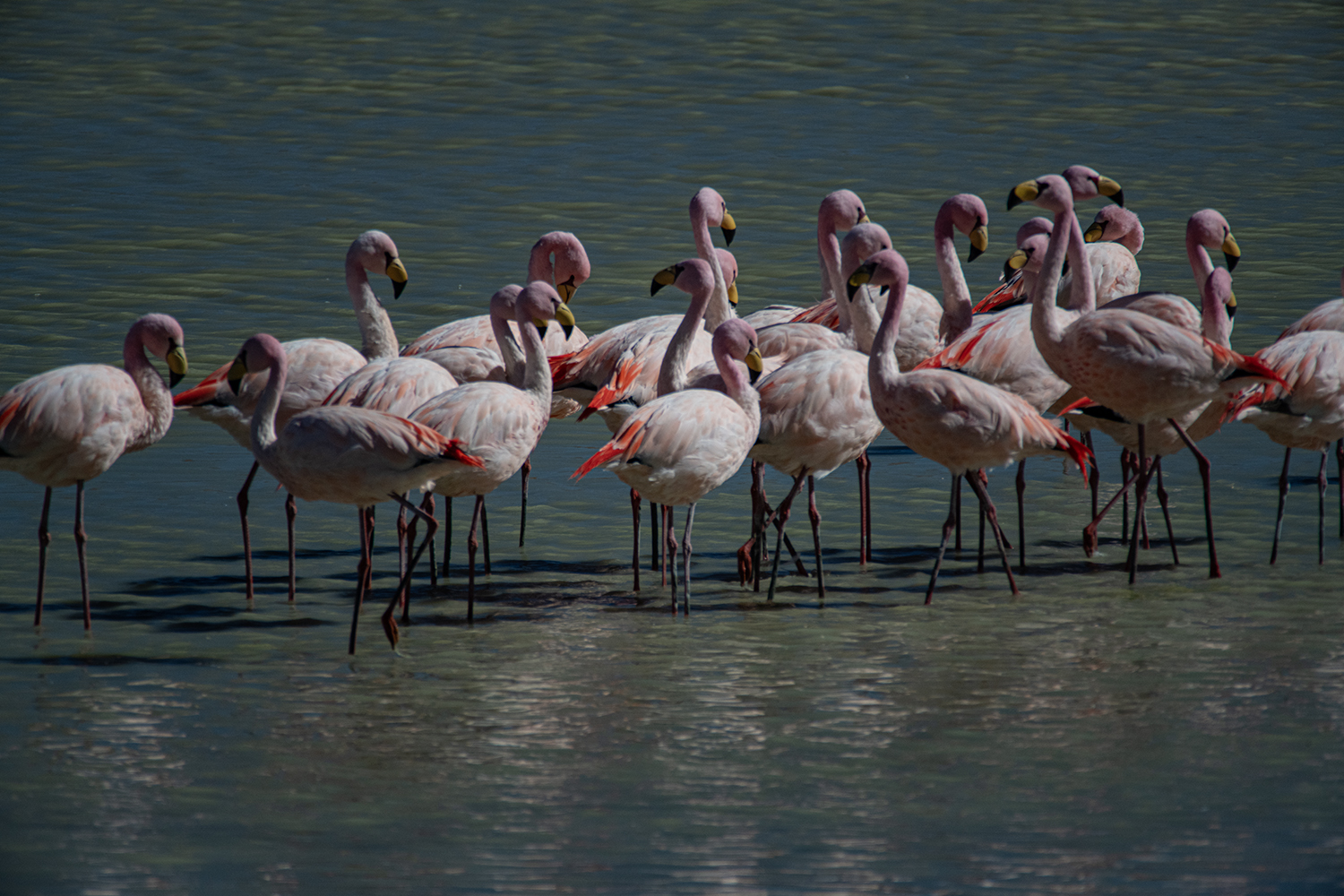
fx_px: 22398
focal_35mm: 600
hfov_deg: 3.4
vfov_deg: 2.3
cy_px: 448
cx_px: 672
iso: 500
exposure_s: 1/640
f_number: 11
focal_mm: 600
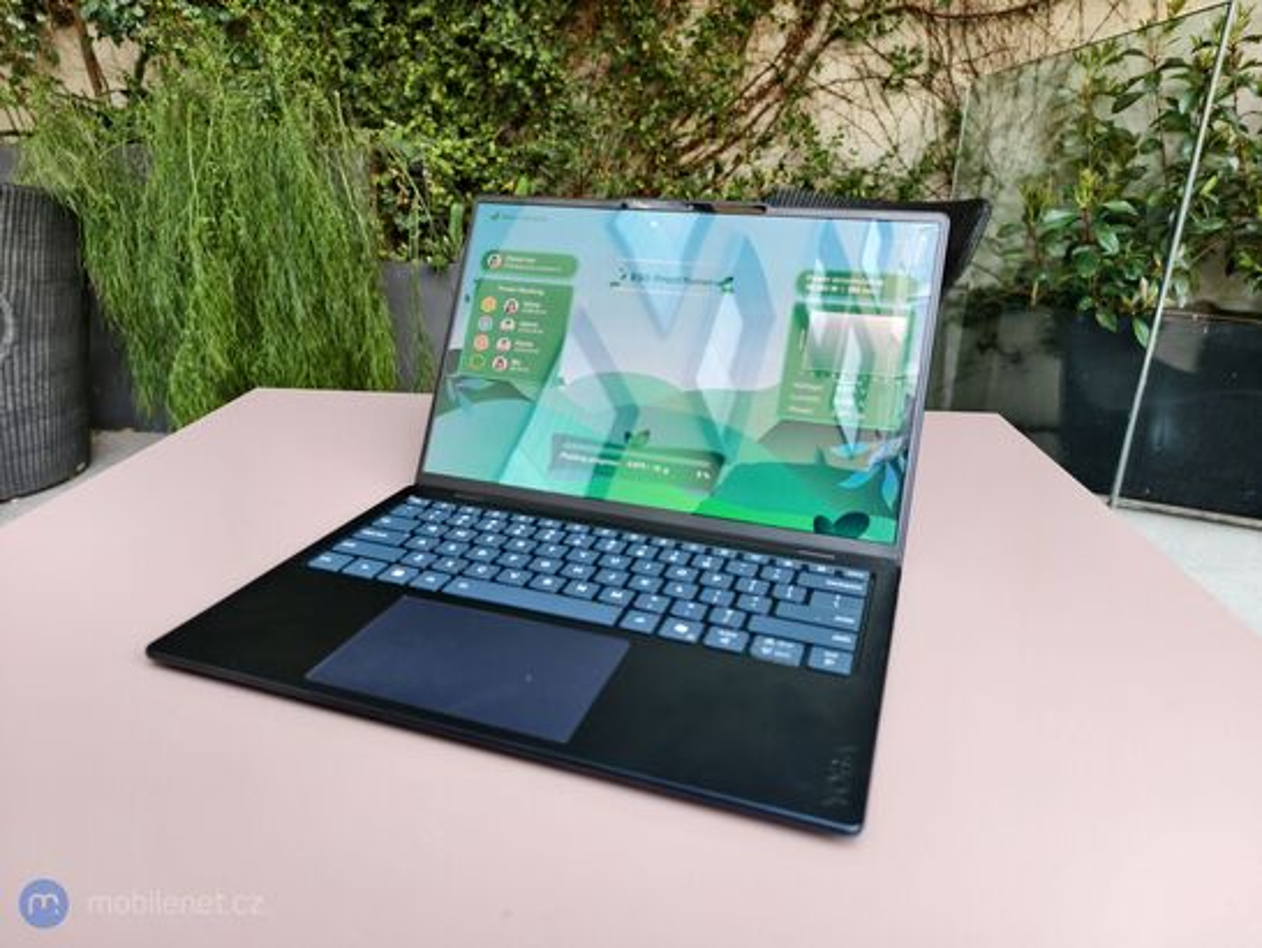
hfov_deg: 73.9
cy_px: 474
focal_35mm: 23
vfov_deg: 58.9
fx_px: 839
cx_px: 631
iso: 88
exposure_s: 1/100
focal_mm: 6.54
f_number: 1.57
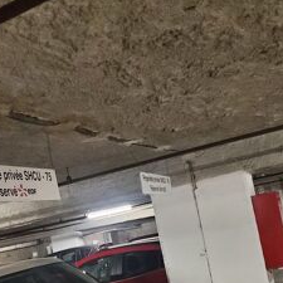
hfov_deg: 34.2
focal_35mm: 49
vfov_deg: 34.1
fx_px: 453
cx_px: 83
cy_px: 203
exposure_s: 1/50
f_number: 1.5
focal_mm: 4.3
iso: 800
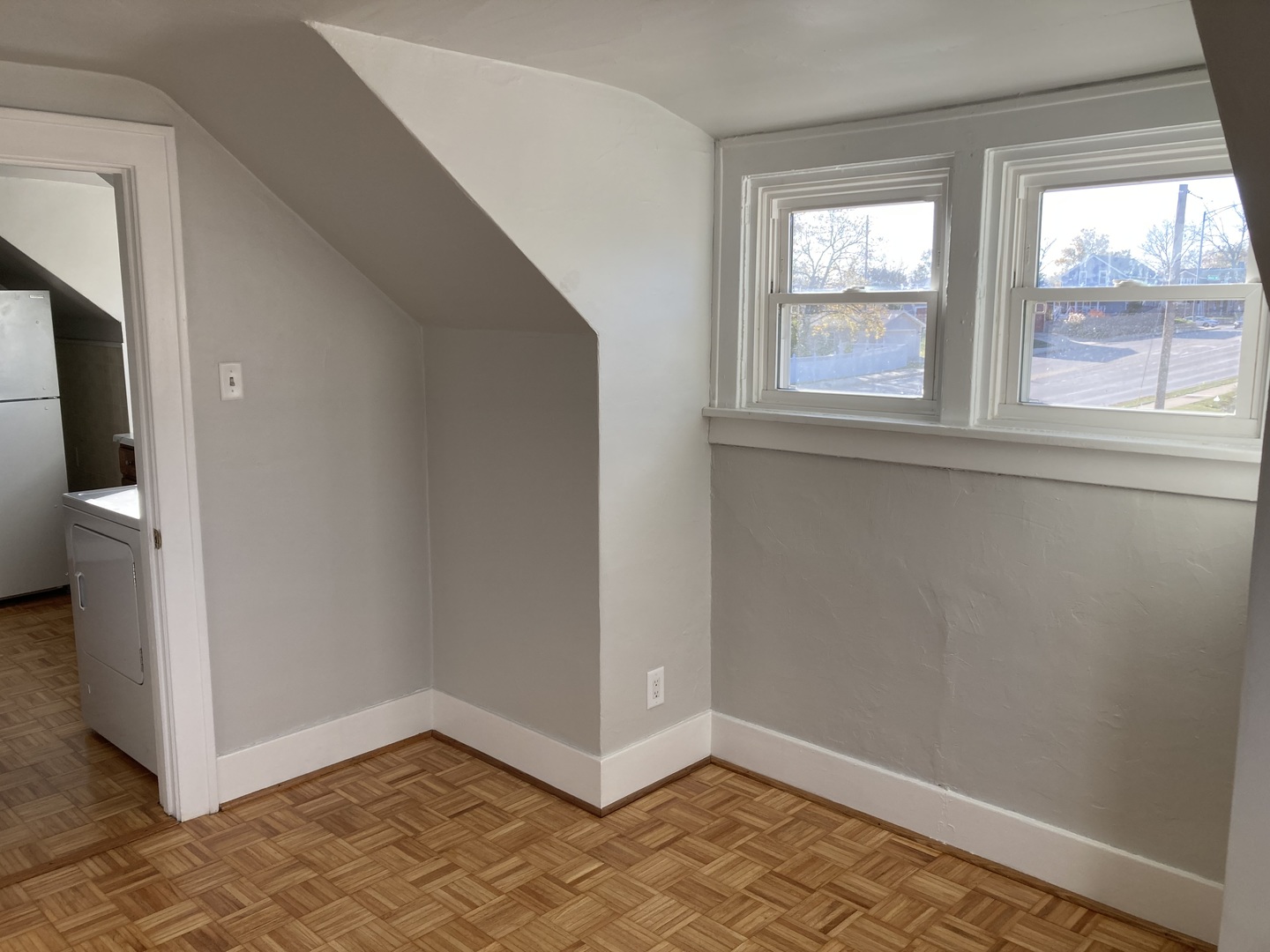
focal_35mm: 28
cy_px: 476
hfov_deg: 63.4
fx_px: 1027
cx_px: 635
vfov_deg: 49.7
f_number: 1.8
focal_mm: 3.99
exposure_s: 1/121
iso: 25
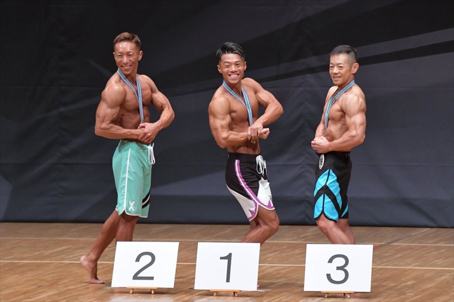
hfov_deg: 6.9
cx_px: 227
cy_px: 151
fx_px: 3782
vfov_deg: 4.6
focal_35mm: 300
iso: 6400
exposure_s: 1/400
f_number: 5.6
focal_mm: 200
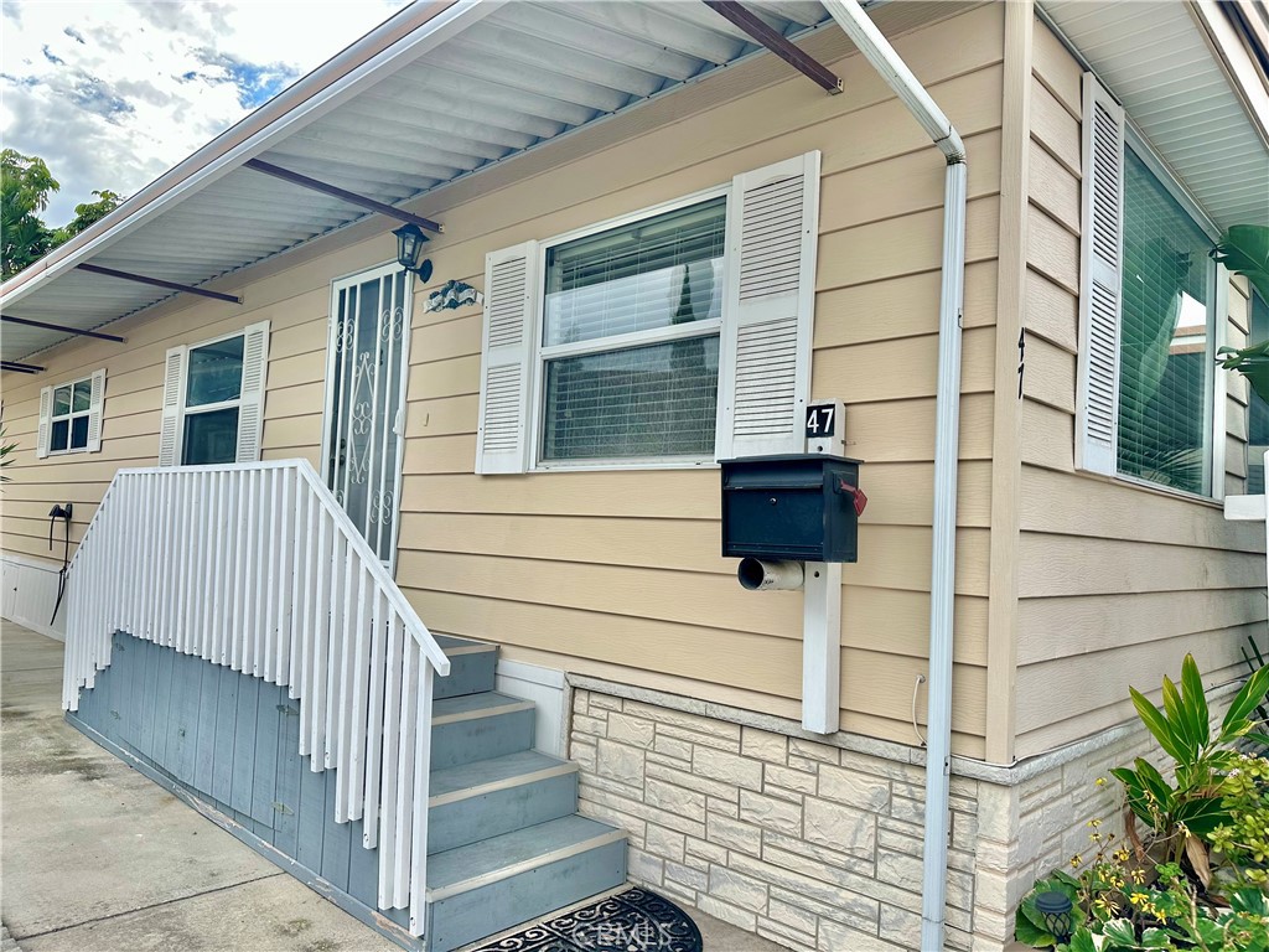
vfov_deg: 56.8
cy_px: 476
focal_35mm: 24
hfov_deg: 71.6
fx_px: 880
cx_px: 634
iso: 80
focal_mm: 6.86
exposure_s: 1/2591
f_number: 1.78
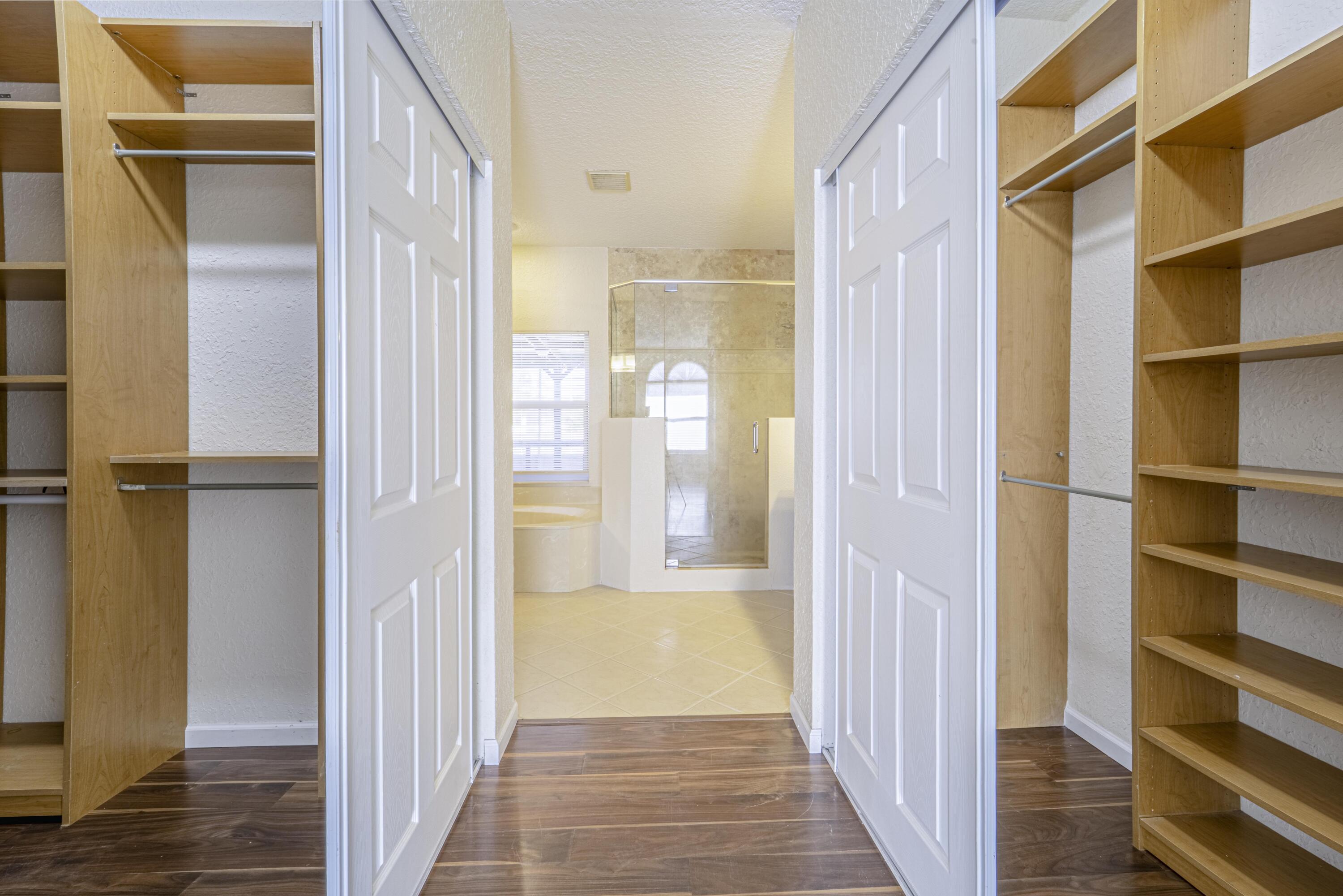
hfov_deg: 104.3
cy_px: 448
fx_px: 522
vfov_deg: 81.2
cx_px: 672
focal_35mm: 14
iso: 400
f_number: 22
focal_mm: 14
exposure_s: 1/15
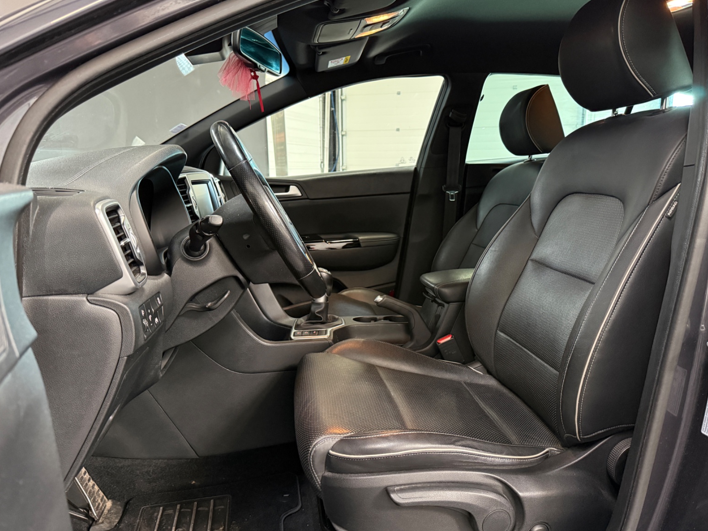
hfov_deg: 69.4
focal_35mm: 25
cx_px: 366
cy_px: 260
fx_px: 511
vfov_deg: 54.9
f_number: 1.78
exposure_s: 1/33
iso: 800
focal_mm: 6.76
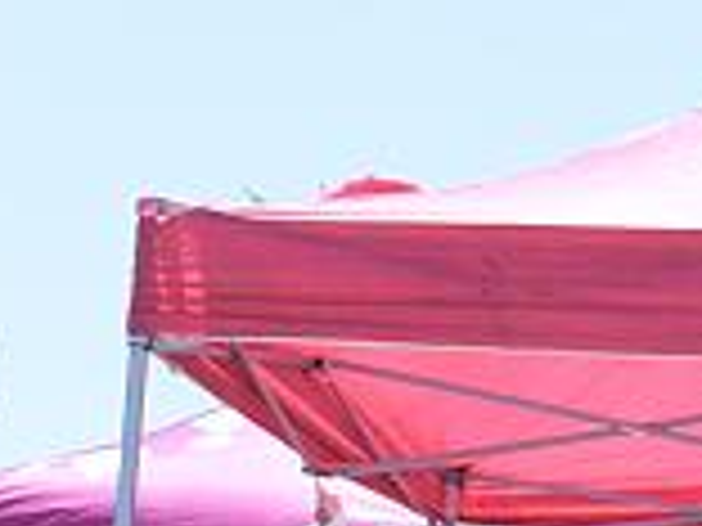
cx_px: 2066
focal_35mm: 178
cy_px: 683
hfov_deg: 9.1
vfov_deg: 8.2
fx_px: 3610
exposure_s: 1/500
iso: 100
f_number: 5
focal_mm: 24
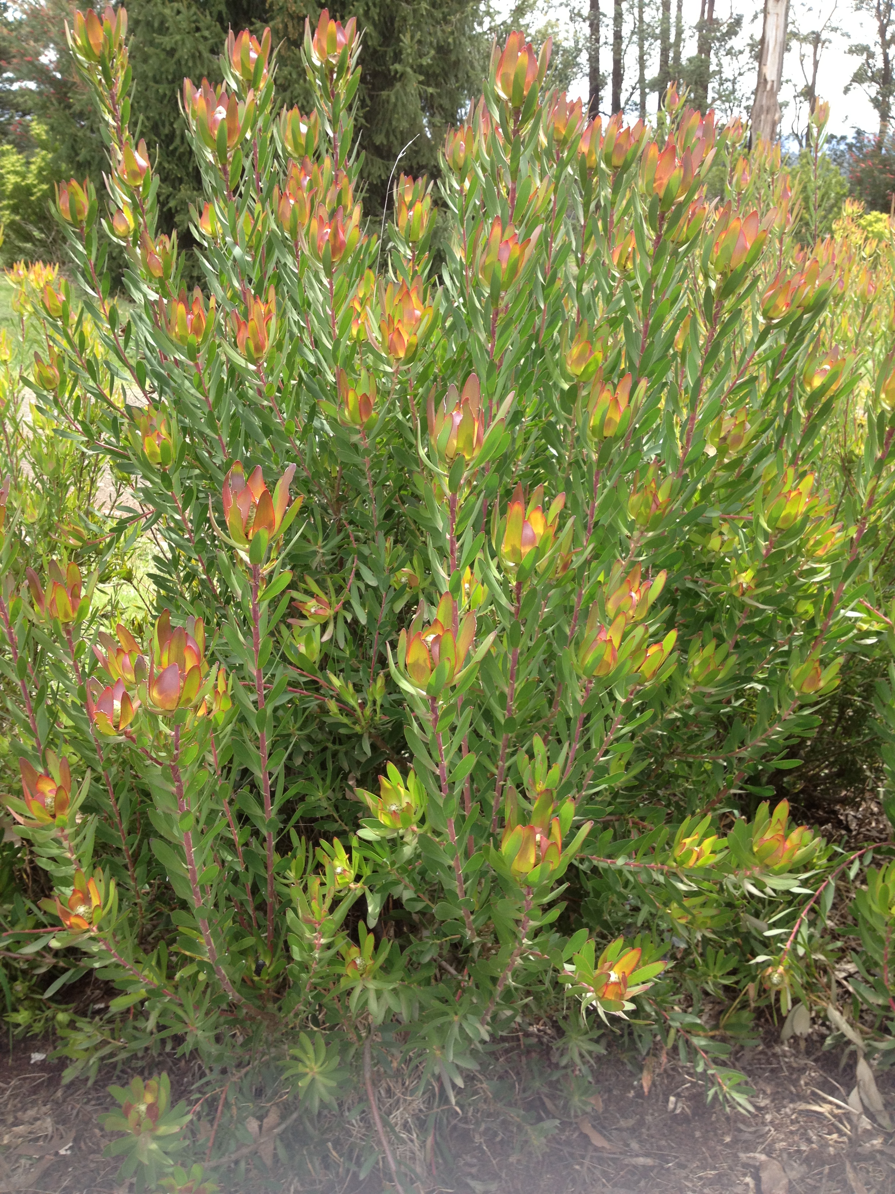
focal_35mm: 35
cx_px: 448
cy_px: 597
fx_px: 1207
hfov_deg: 40.7
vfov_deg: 52.6
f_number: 2.4
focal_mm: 4.28
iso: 50
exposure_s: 1/208
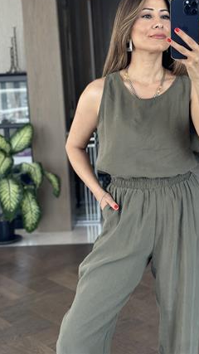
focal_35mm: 62
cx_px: 154
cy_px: 145
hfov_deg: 19.2
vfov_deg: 33.8
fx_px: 582
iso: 125
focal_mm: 6.86
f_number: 1.78
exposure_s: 1/121
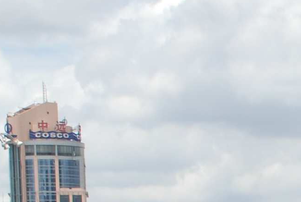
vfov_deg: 4.9
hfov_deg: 7.2
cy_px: 484
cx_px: 570
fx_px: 2311
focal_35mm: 276
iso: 100
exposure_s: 1/250
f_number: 8
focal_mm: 31
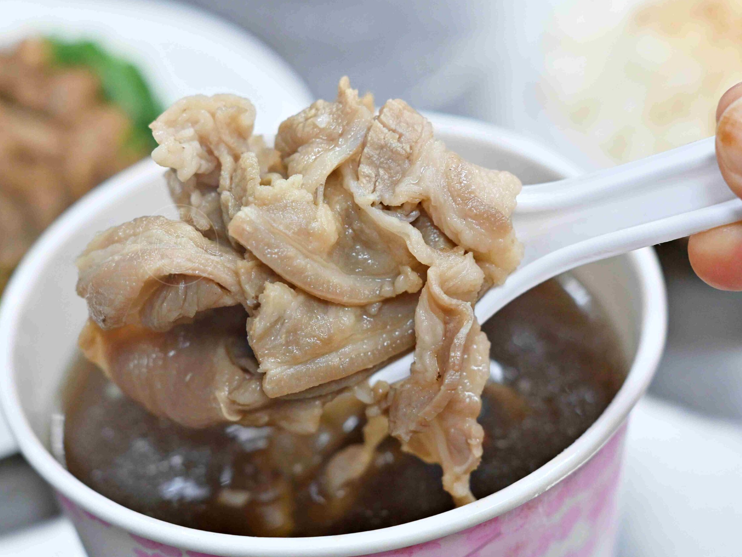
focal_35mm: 82
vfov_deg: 18.0
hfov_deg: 23.8
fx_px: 1758
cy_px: 279
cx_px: 344
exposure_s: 1/200
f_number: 3.2
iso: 900
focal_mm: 50
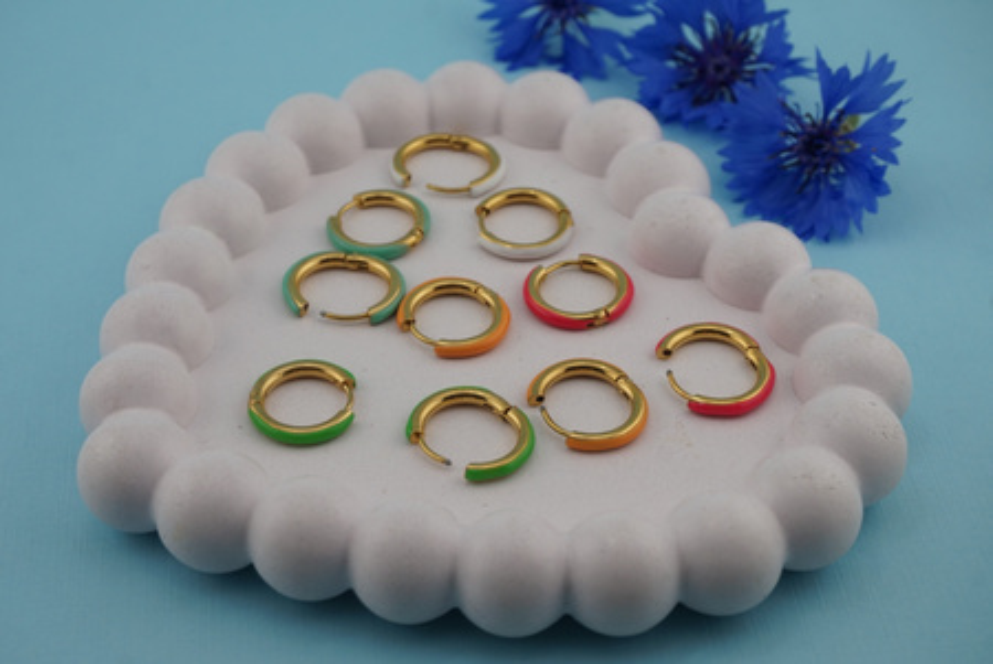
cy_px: 332
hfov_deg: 31.9
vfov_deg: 21.6
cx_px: 496
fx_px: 1739
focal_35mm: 63
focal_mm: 42
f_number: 9
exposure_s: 1/125
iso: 100
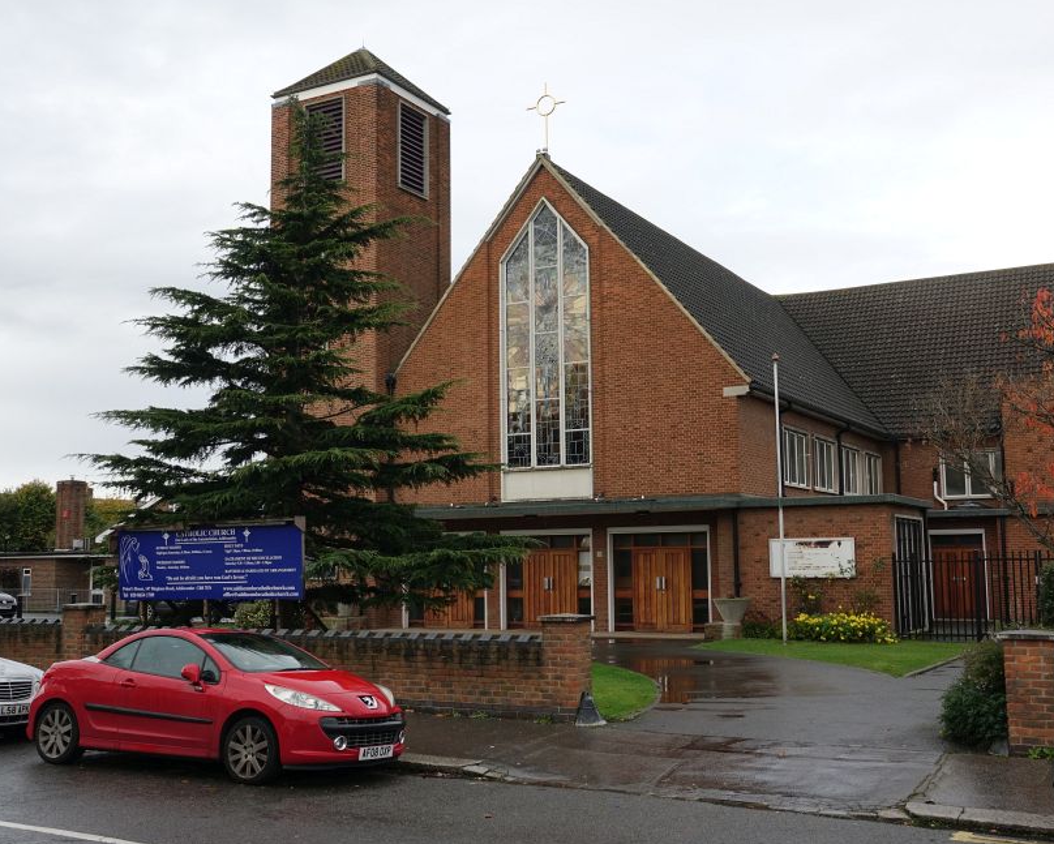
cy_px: 427
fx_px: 1123
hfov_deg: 50.3
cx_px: 520
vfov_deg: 41.2
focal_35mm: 36
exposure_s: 1/250
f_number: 3.5
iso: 100
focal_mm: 11.51
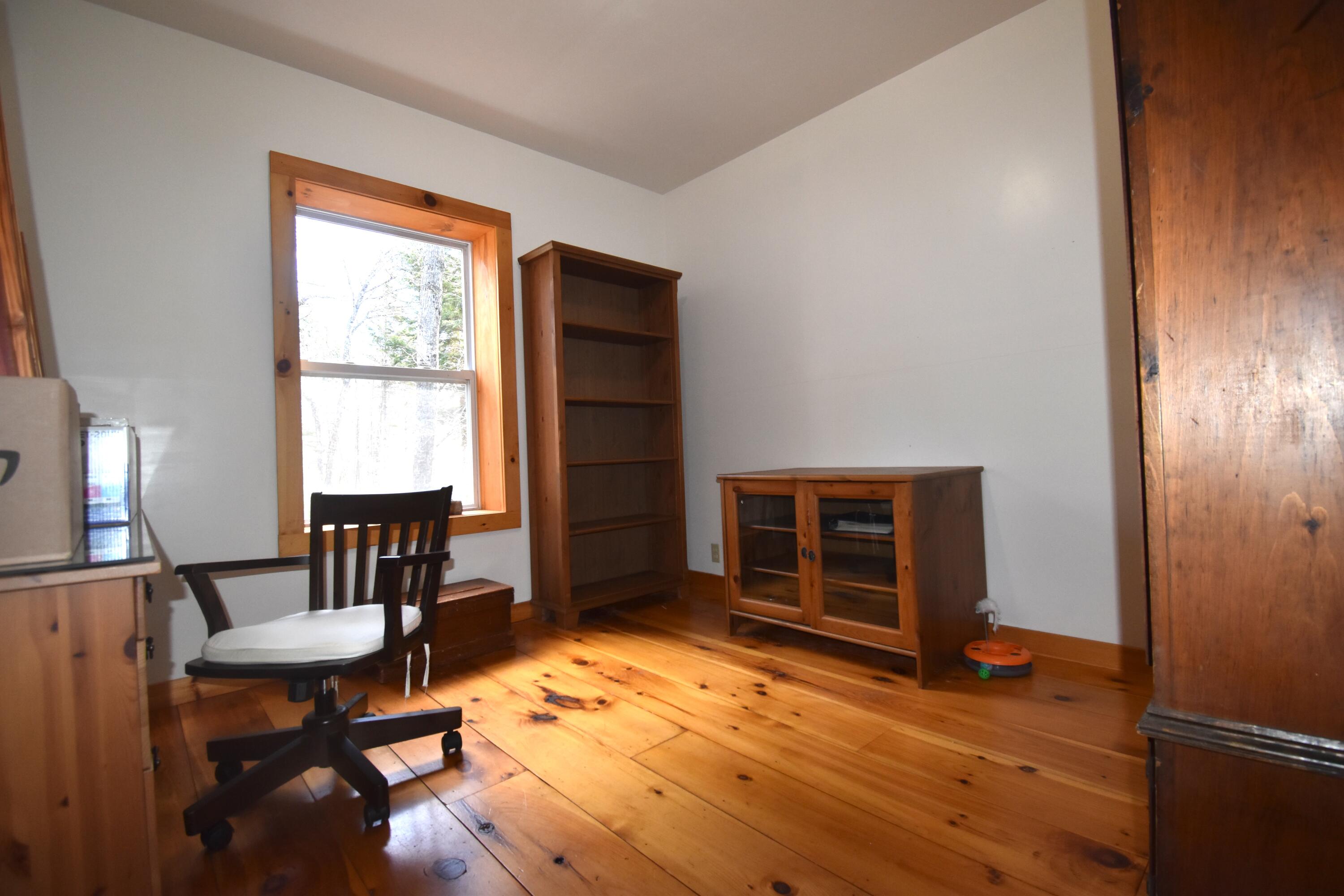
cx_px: 672
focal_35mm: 15
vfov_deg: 77.3
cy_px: 448
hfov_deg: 100.4
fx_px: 560
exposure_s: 1/125
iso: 800
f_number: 5.6
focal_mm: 10
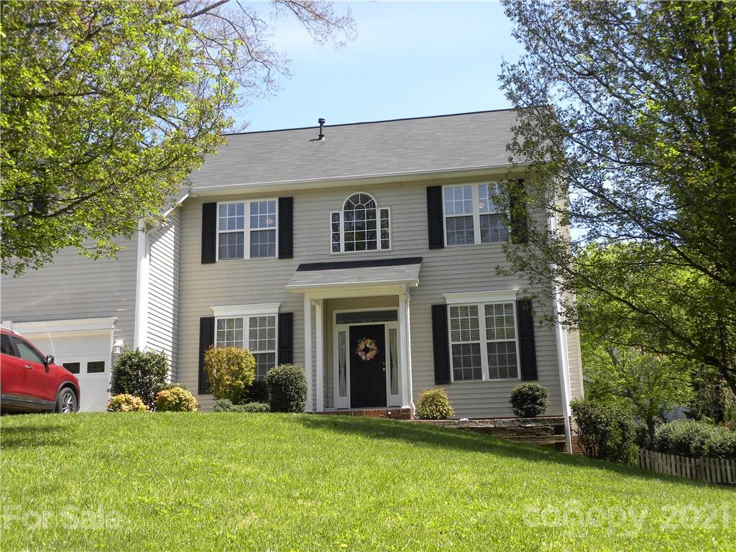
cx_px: 368
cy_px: 276
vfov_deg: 31.5
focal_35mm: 46
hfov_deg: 41.2
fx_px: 978
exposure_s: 1/177
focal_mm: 8.2
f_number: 4.5
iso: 64
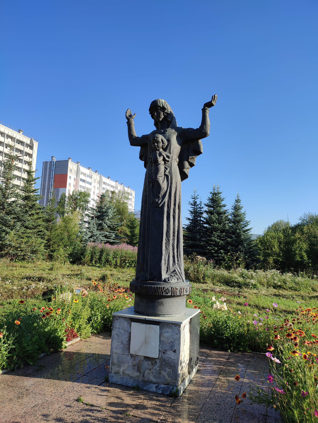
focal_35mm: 25
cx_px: 159
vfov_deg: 69.4
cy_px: 212
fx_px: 306
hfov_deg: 54.9
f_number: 1.9
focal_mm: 6.04
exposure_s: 1/456
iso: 50
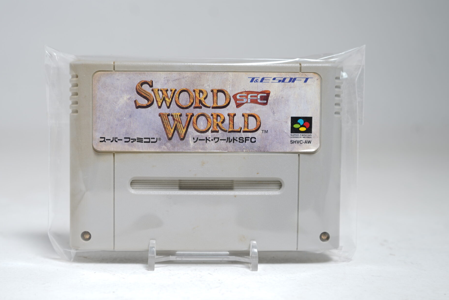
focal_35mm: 57
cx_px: 201
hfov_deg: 35.0
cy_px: 162
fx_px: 711
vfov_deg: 23.8
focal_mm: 41
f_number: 5
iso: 64
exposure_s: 1/4
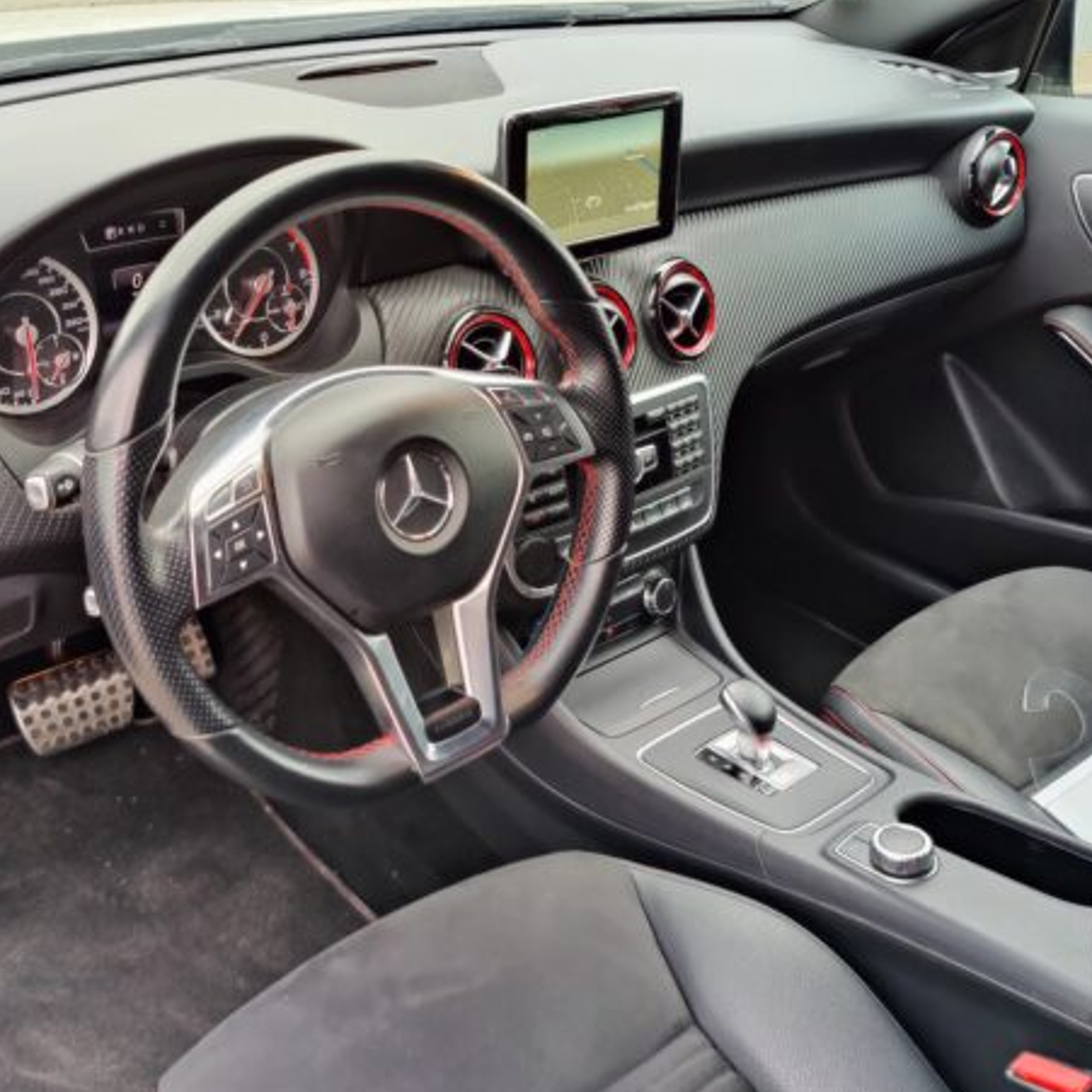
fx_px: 1963
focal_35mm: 55
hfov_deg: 30.9
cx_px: 404
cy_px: 479
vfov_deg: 31.1
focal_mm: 6.06
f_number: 1.88
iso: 200
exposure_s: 1/109
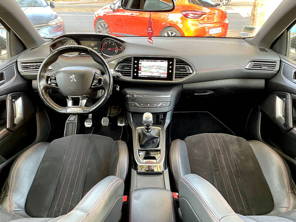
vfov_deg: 53.1
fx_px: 222
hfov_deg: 67.3
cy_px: 111
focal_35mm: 26
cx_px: 148
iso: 160
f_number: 1.6
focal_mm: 4.2
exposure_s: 1/60
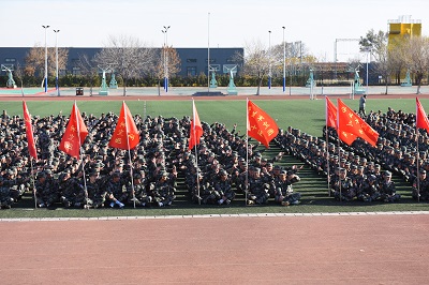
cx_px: 214
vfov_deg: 19.4
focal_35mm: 70
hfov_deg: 28.9
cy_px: 142
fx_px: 833
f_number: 5
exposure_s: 1/200
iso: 64
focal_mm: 70
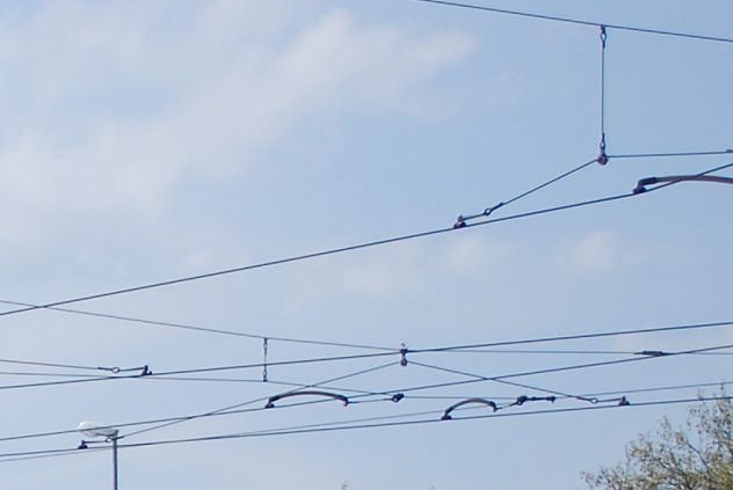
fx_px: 5083
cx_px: -942
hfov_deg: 7.7
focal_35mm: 249
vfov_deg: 5.4
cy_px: 946
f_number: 5.3
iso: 180
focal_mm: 35
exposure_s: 1/1000
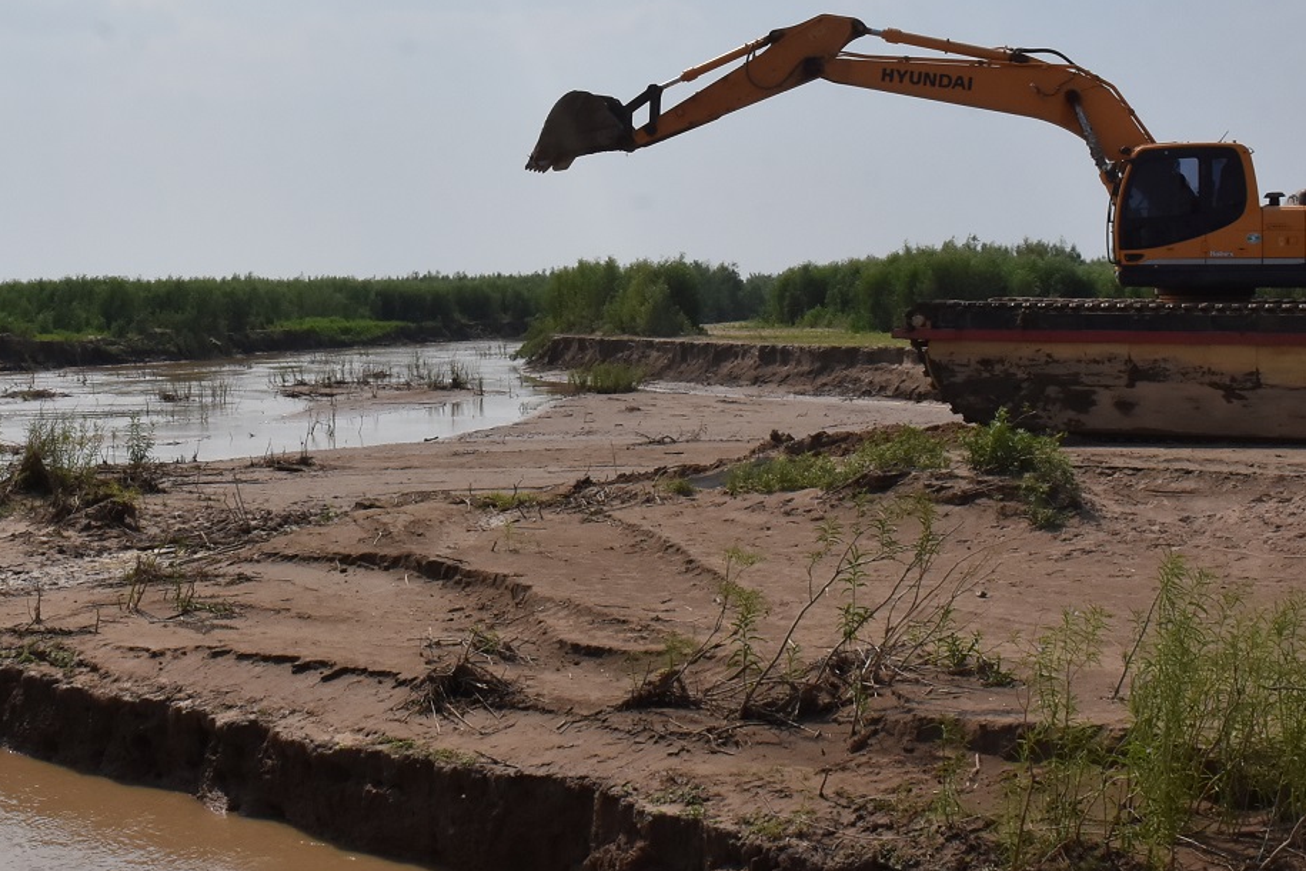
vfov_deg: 22.8
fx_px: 2140
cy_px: 246
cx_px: 480
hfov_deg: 33.7
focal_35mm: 59
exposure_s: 1/1000
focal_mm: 20
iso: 400
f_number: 16
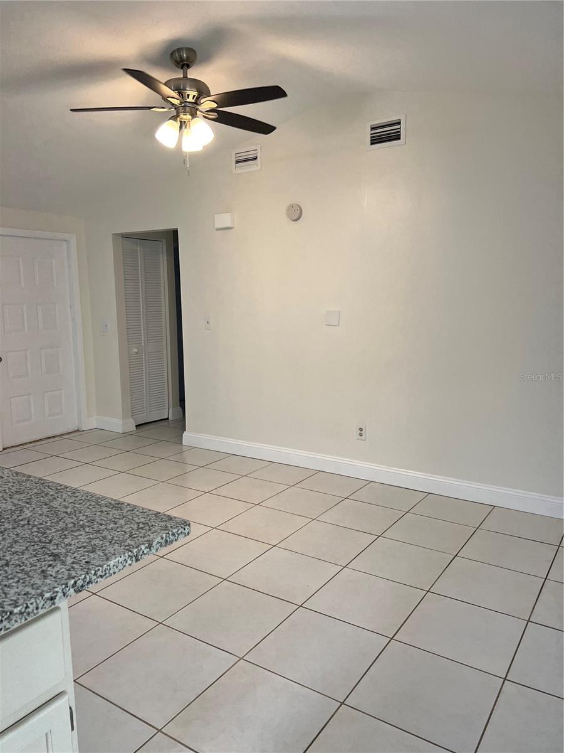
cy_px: 376
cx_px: 282
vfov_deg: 67.3
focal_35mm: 26
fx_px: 565
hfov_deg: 53.1
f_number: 1.5
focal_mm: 5.7
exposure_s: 1/120
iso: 100
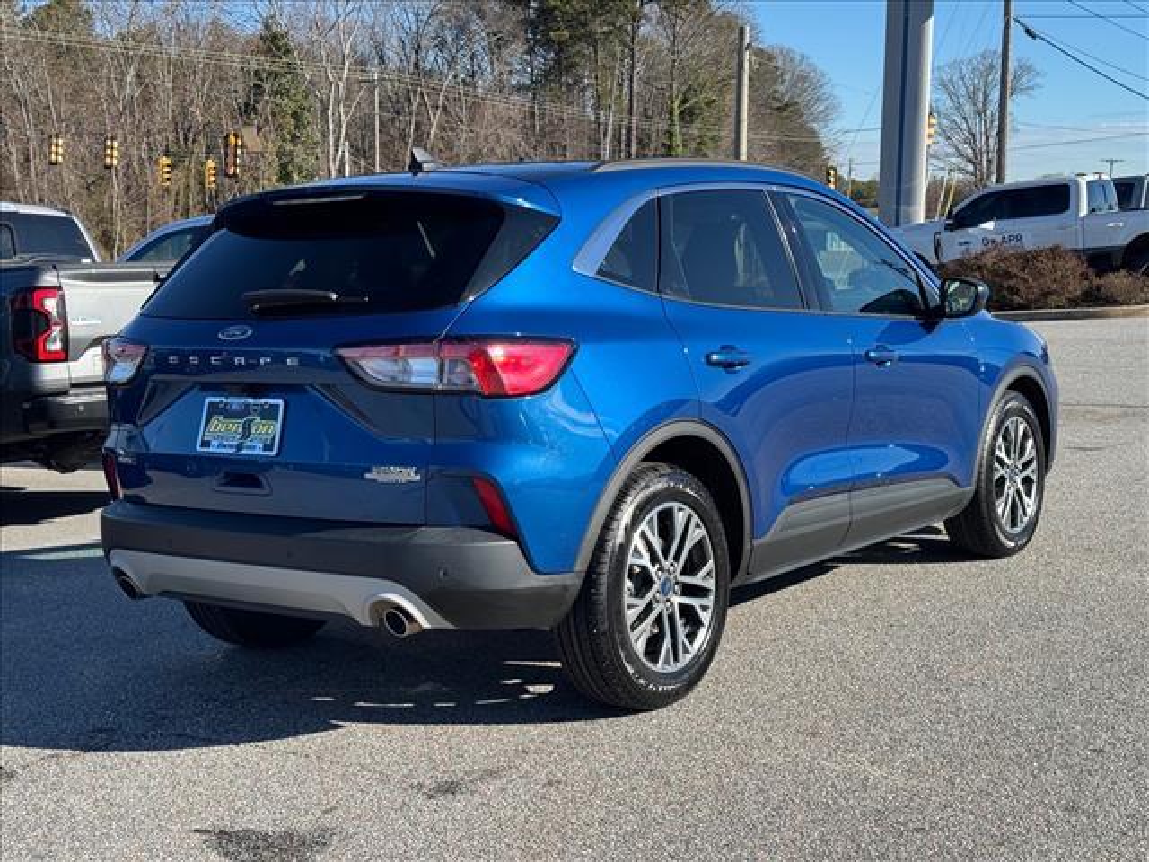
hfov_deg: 39.7
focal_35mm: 48
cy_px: 431
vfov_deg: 30.3
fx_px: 1593
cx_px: 574
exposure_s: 1/2252
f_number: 1.78
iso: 64
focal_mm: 6.76
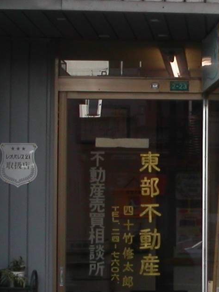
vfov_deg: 14.3
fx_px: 1165
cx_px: 305
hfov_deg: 10.5
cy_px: 150
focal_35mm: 138
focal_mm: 7.8
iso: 100
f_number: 8
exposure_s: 1/60
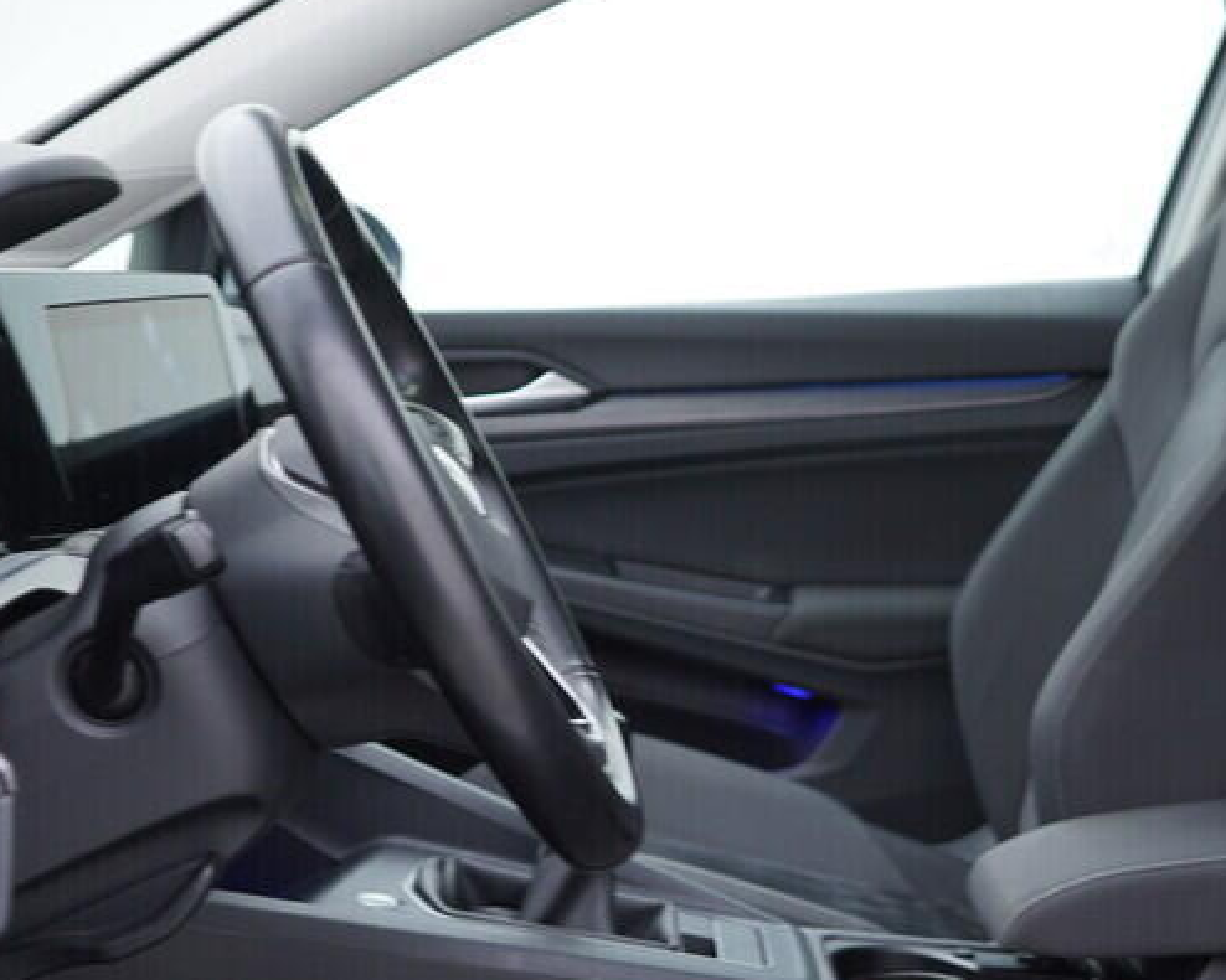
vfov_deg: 21.6
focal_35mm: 70
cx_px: 963
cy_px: 773
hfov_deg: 26.7
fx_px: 2539
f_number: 2.8
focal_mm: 24
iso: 125
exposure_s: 1/40
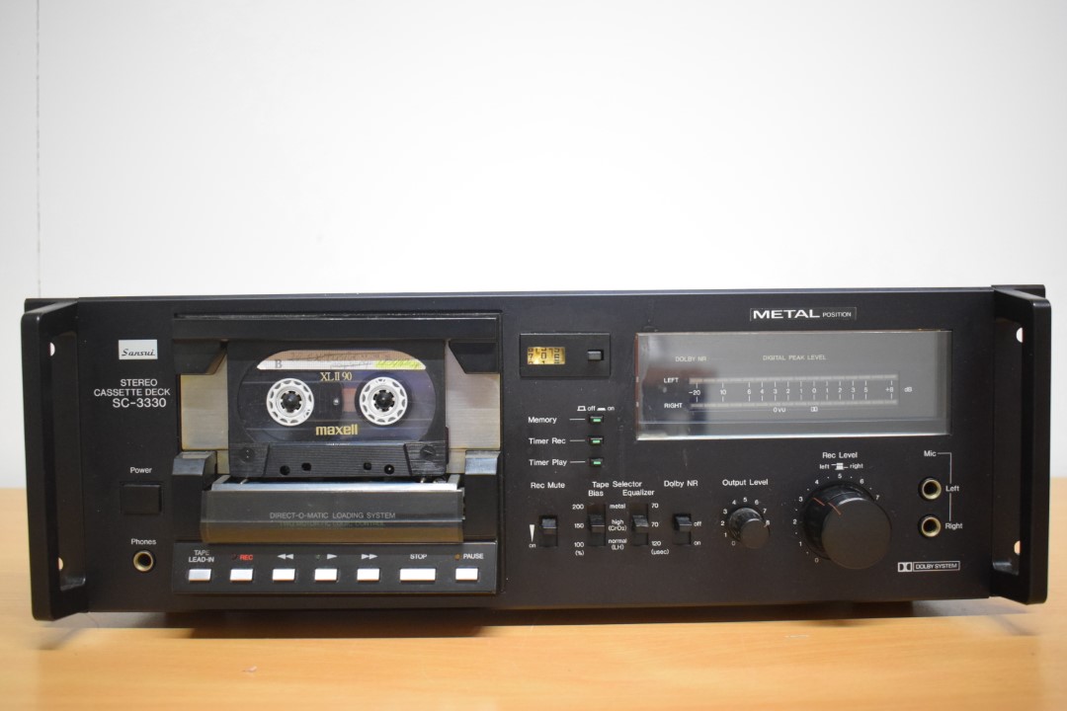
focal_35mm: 36
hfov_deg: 53.1
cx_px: 534
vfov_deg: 36.9
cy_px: 356
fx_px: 1067
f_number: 4
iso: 3200
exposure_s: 1/125
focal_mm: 24
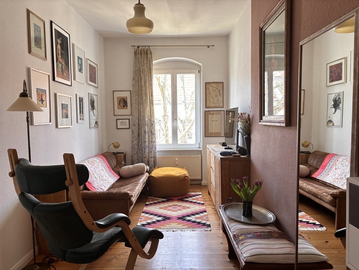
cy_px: 135
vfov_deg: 53.1
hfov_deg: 67.3
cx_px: 180
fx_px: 270
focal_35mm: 26
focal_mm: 5.96
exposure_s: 1/60
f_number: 1.6
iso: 250
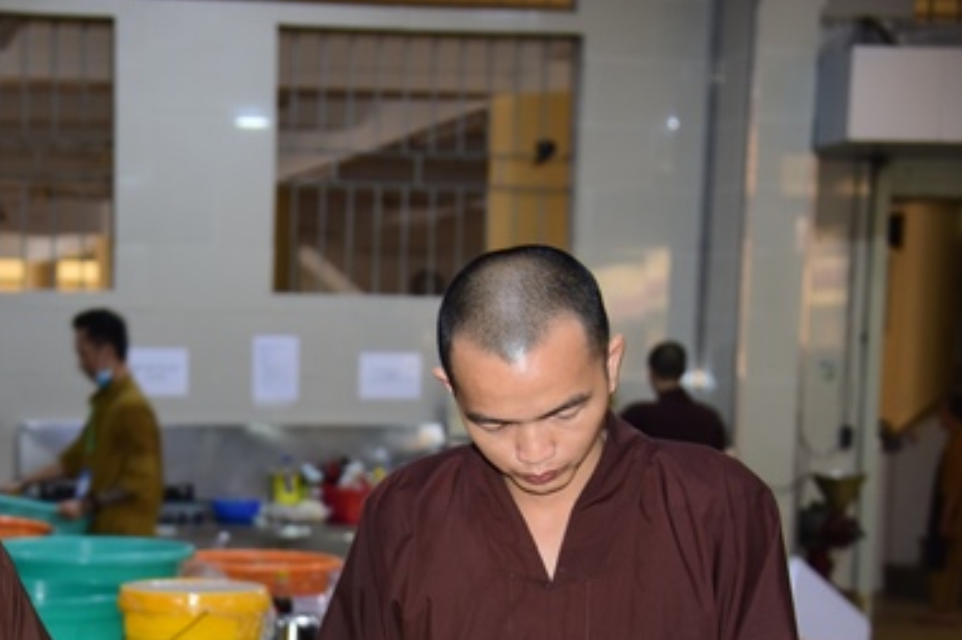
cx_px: 150
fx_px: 2109
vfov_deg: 17.1
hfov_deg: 25.1
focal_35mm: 79
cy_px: 513
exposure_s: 1/40
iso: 800
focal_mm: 46
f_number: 4
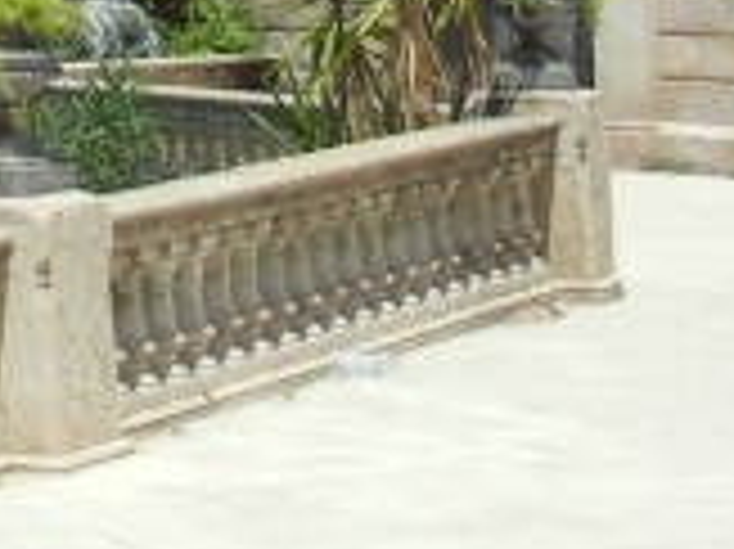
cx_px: -802
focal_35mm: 189
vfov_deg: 7.5
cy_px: -608
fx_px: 4005
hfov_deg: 9.7
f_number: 7
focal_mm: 5.4
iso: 160
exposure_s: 1/417
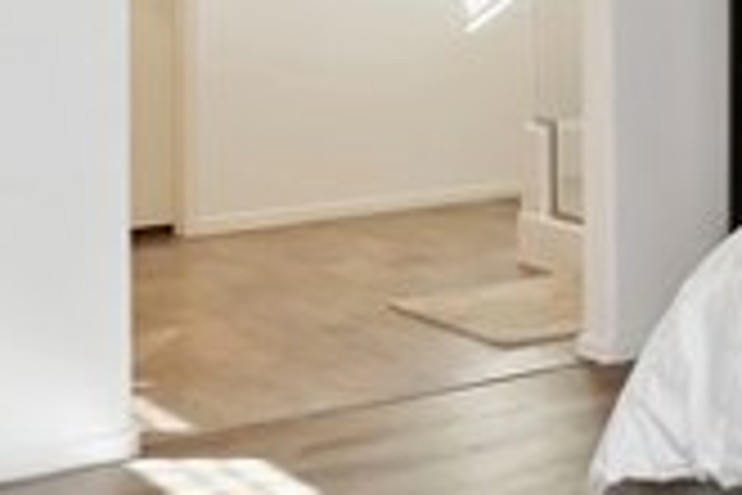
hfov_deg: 16.8
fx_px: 1793
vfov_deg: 15.3
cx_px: 1524
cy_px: -61
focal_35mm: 87
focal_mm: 14
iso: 500
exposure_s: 1/25
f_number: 10
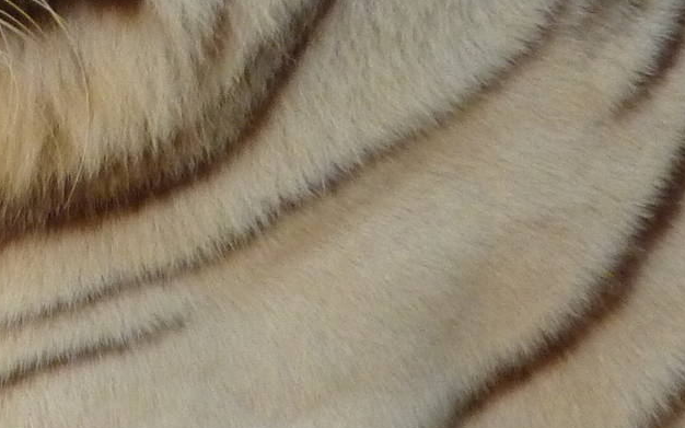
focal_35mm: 1159
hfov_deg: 1.8
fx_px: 21633
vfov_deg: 1.1
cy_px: -135
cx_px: -151
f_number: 4.9
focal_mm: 49.2
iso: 400
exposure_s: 1/250
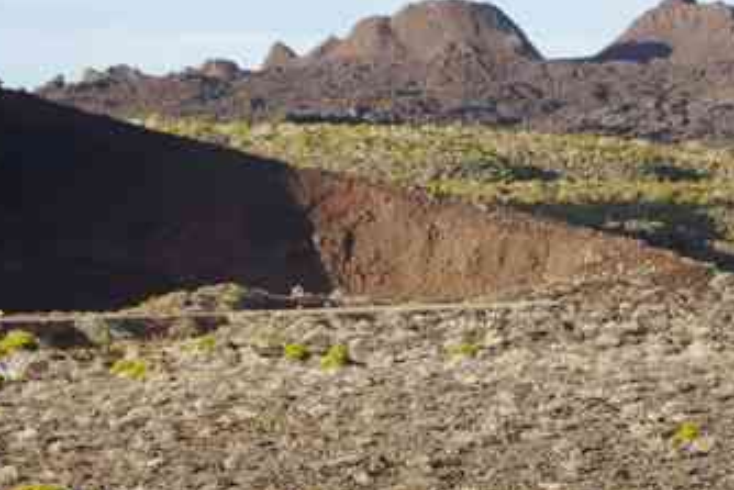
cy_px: 233
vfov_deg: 4.4
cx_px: 399
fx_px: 6405
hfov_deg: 6.6
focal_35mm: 314
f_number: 8
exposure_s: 1/100
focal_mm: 70
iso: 400
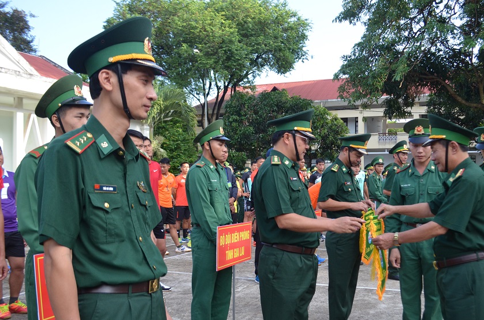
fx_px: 443
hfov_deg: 57.0
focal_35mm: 33
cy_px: 186
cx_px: 286
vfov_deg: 39.7
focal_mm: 18
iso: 640
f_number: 4
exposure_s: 1/1000
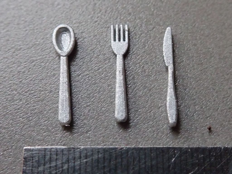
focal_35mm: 30
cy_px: 87
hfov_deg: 60.0
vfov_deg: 46.8
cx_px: 116
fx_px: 201
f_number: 3.2
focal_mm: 5.5
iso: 640
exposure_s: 1/250
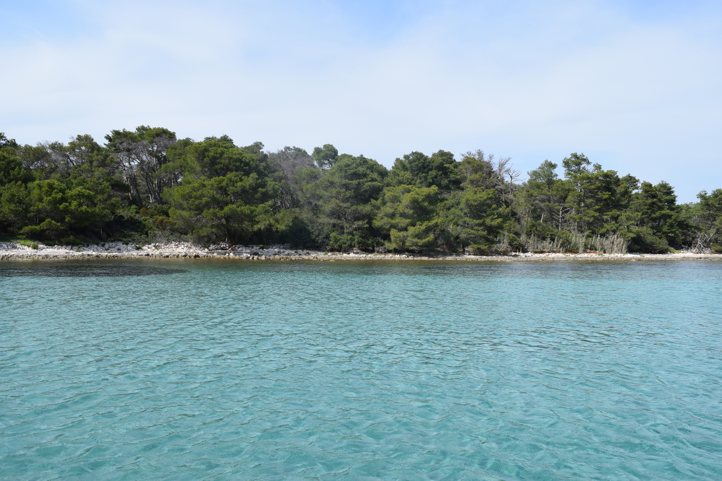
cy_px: 240
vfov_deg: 43.6
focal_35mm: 30
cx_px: 361
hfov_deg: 61.9
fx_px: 602
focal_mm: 20
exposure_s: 1/400
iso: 200
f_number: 10
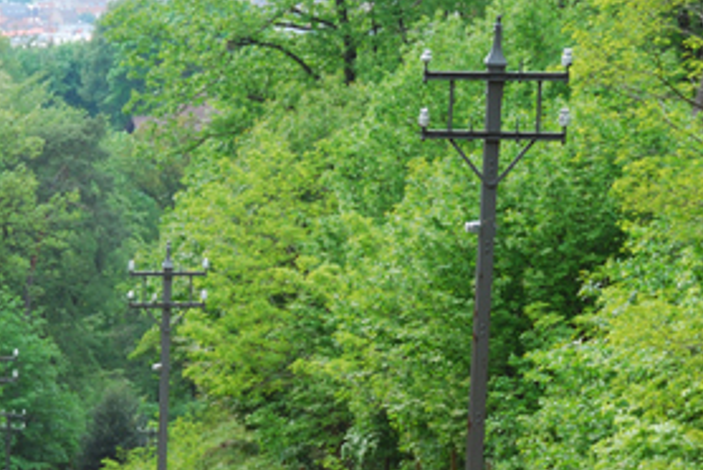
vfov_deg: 6.1
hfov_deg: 9.0
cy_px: 298
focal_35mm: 227
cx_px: 162
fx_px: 4437
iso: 100
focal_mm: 60
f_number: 5
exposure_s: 1/100
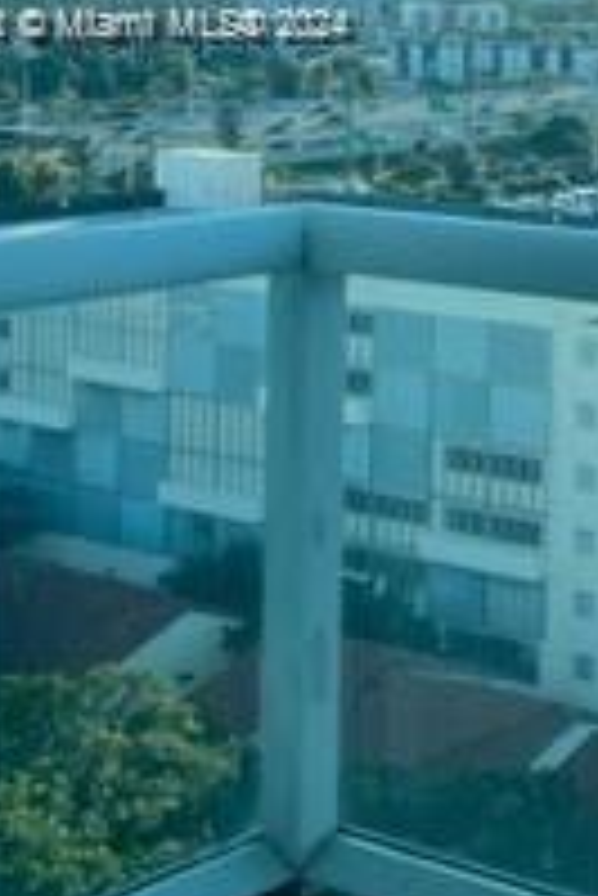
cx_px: 913
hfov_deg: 14.6
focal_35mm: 87
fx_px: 2164
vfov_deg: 22.6
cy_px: 27
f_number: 1.5
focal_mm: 5.7
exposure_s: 1/2632
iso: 50
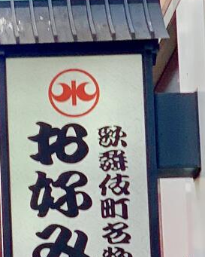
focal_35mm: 298
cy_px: 308
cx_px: -348
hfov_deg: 5.0
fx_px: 2259
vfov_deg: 6.4
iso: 16
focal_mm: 6
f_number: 2.4
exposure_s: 1/100
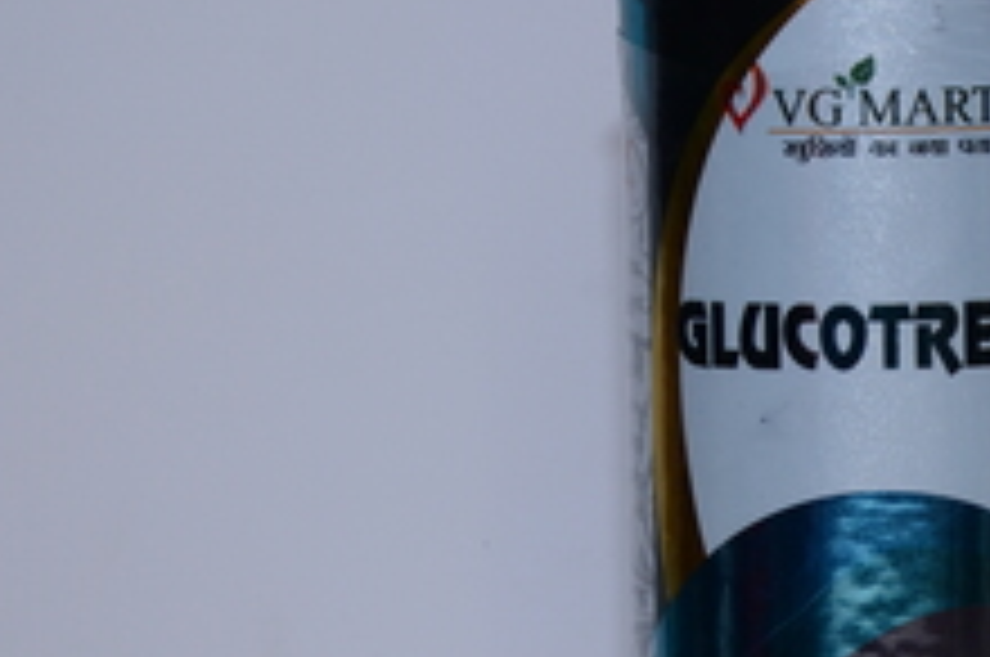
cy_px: 560
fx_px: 7006
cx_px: 968
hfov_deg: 8.0
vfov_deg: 5.4
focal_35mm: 255
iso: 320
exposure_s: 1/125
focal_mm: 75
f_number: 8
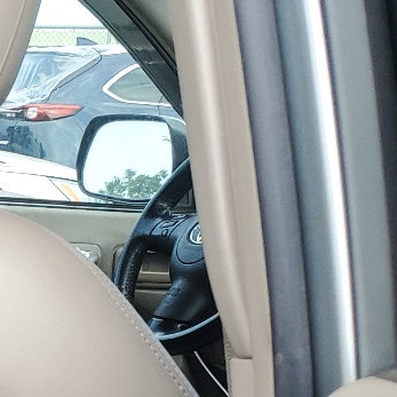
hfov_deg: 13.1
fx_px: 1375
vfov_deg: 15.8
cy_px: 475
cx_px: -502
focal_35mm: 106
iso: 50
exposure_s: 1/357
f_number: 1.5
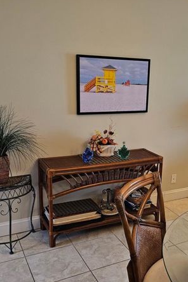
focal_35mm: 38
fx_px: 298
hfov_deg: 34.6
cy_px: 161
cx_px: 132
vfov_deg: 50.5
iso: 200
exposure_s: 1/120
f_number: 1.7
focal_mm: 6.3
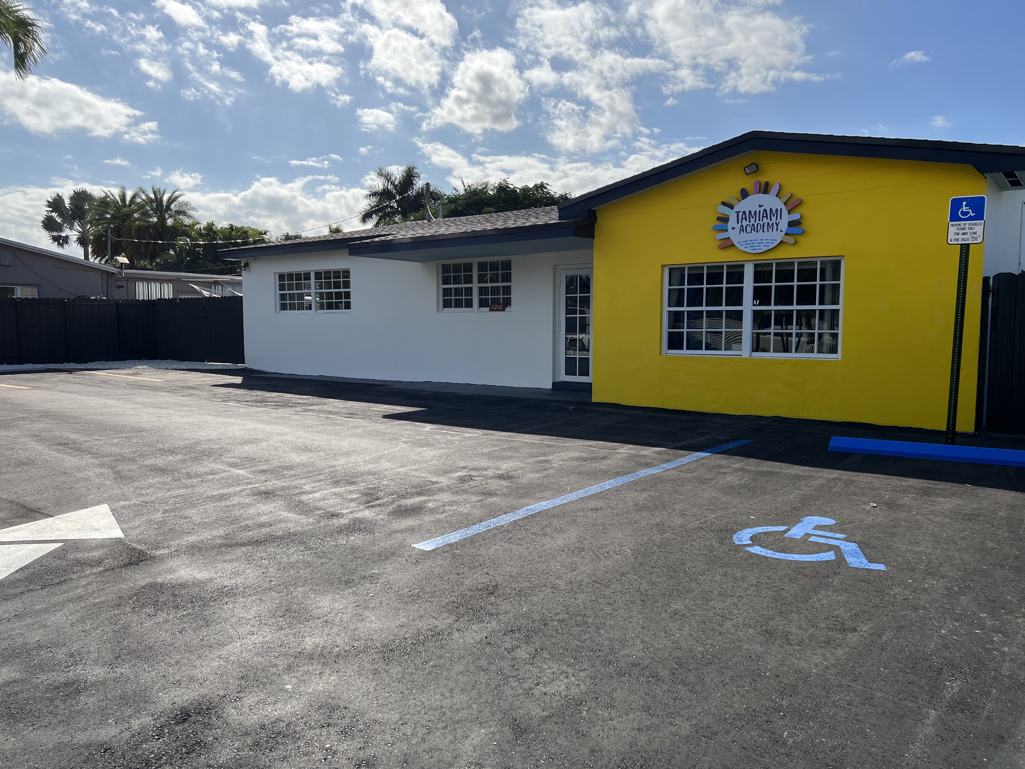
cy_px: 384
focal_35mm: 26
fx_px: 770
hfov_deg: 67.3
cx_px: 512
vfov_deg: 53.1
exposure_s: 1/8696
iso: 50
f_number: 1.5
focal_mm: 5.7
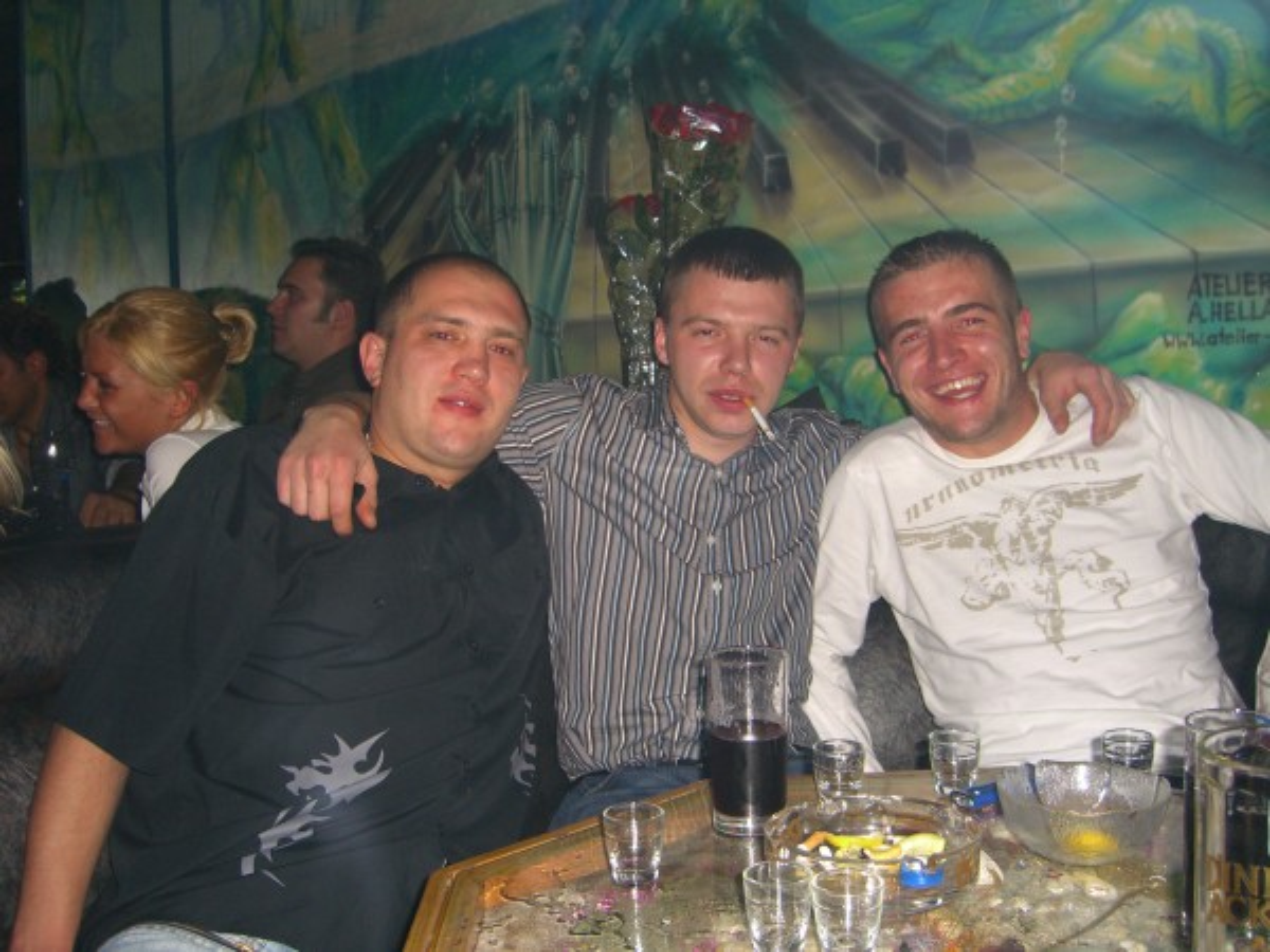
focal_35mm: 38
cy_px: 476
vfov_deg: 37.7
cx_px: 635
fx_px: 1394
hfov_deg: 49.0
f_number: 2.8
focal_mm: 7.9
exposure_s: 1/60
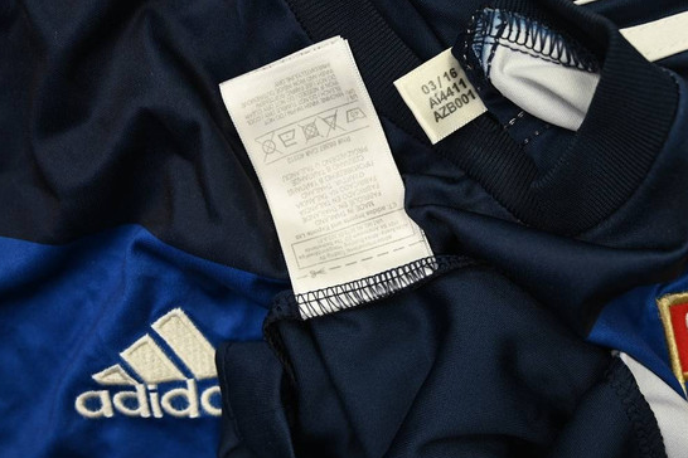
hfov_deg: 43.8
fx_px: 841
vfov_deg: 30.5
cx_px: 462
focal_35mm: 44
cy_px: 226
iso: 200
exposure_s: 1/125
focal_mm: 24
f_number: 5.6
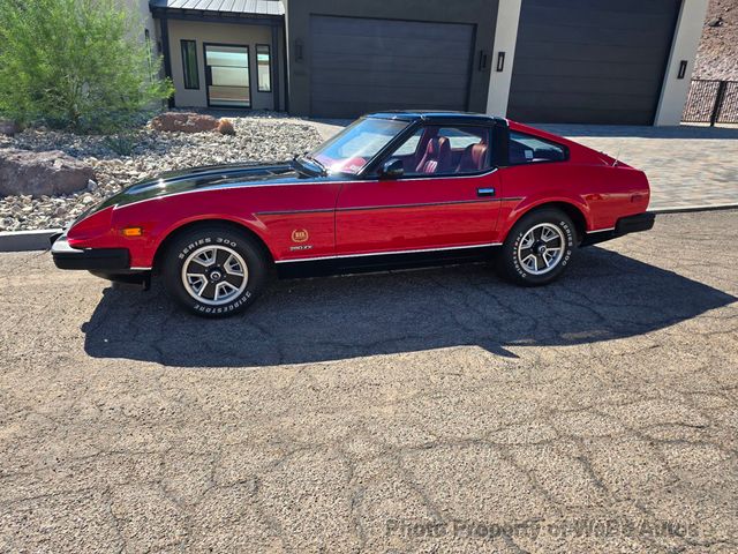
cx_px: 369
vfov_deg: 58.9
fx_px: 490
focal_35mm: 23
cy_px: 277
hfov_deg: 73.9
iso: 12
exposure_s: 1/370
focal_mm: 6.3
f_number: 1.7
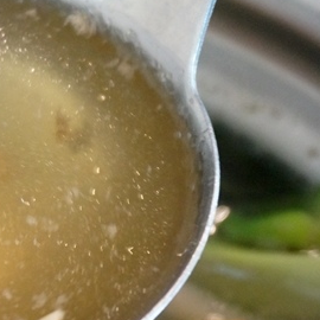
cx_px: -70
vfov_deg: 12.8
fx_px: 1422
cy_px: 148
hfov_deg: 12.5
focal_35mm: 136
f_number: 5.6
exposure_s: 1/60
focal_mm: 36
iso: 3200
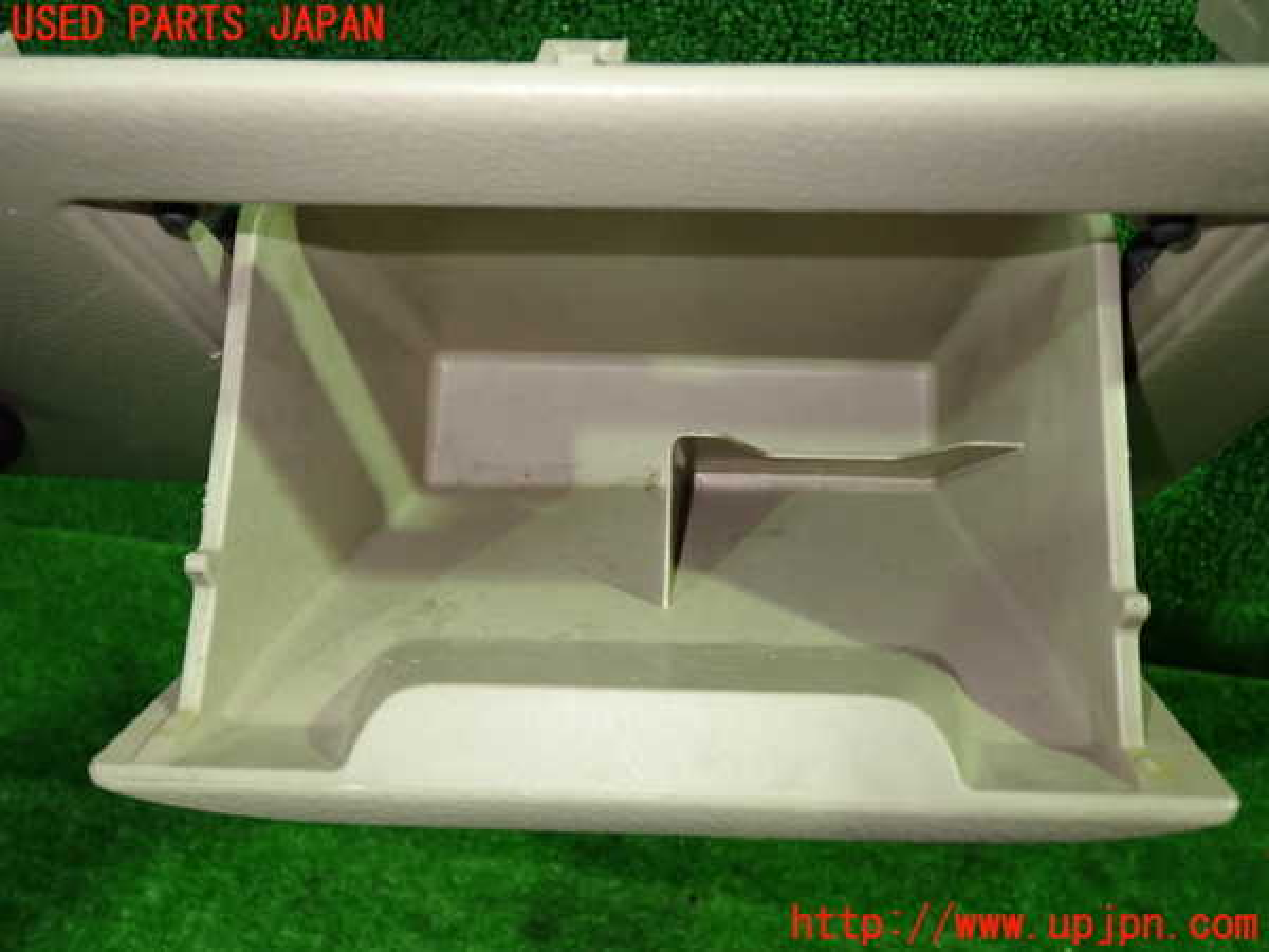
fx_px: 1100
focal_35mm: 30
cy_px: 476
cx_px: 634
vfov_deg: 46.8
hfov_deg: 60.0
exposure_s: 1/30
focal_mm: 5.4
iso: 250
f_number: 2.3
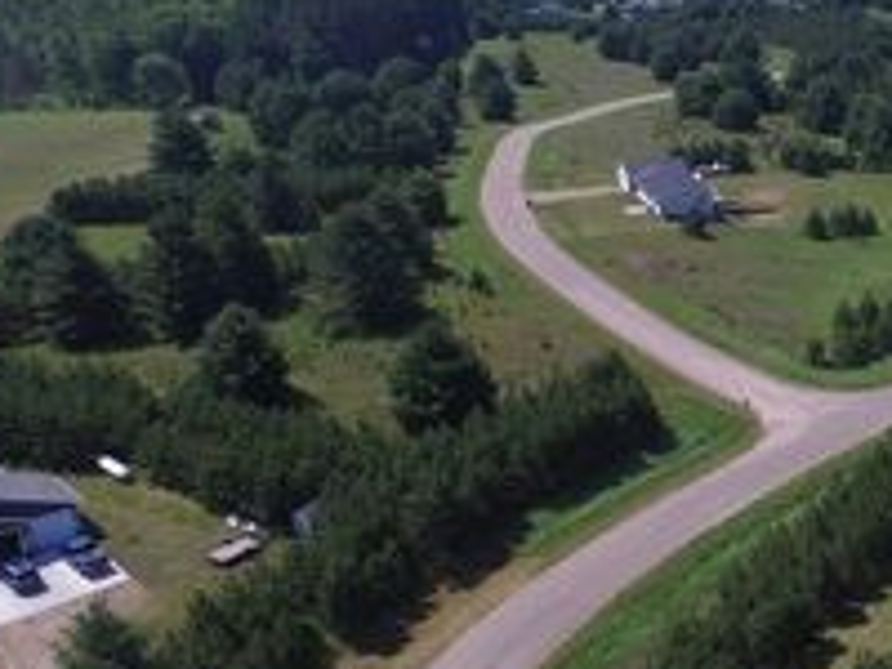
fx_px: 1288
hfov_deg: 35.5
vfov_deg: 29.1
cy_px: 359
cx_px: 834
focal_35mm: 50
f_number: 2.8
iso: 100
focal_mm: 3.61
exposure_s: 1/1070
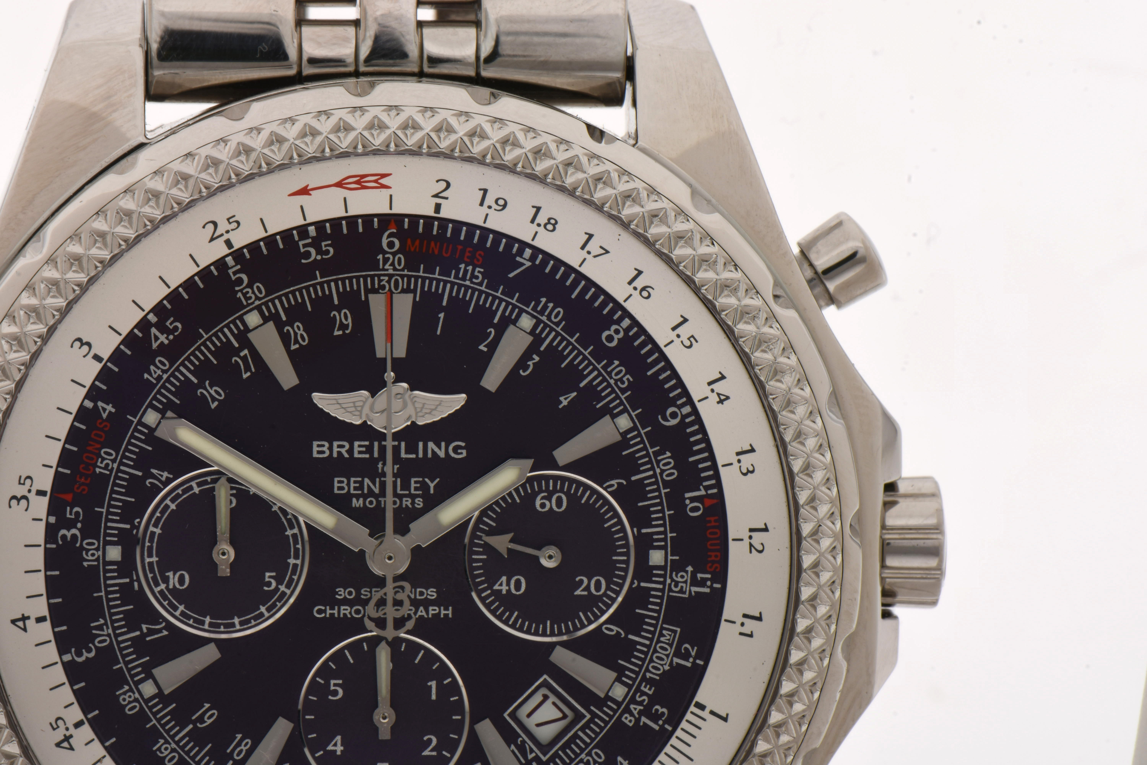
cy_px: 382
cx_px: 574
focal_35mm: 128
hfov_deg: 16.1
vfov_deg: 10.8
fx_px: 4062
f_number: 29
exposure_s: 1/100
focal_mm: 85
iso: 100
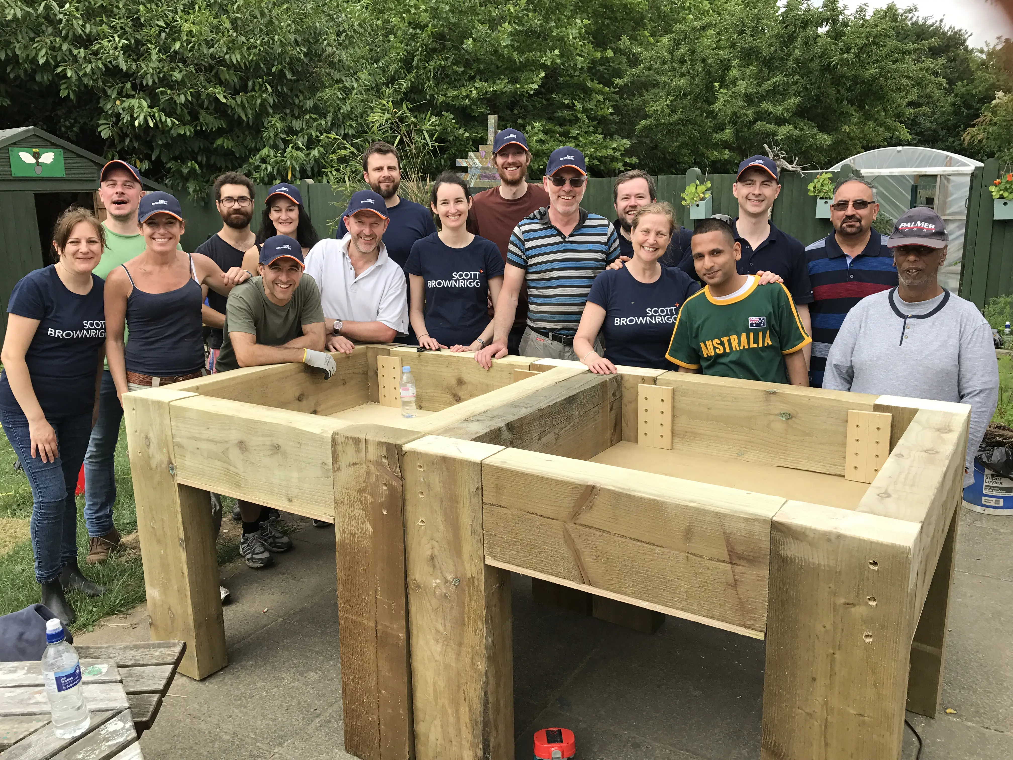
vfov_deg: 49.7
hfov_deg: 63.4
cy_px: 380
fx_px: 819
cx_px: 506
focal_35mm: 28
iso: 20
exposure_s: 1/1053
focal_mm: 3.99
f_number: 1.8
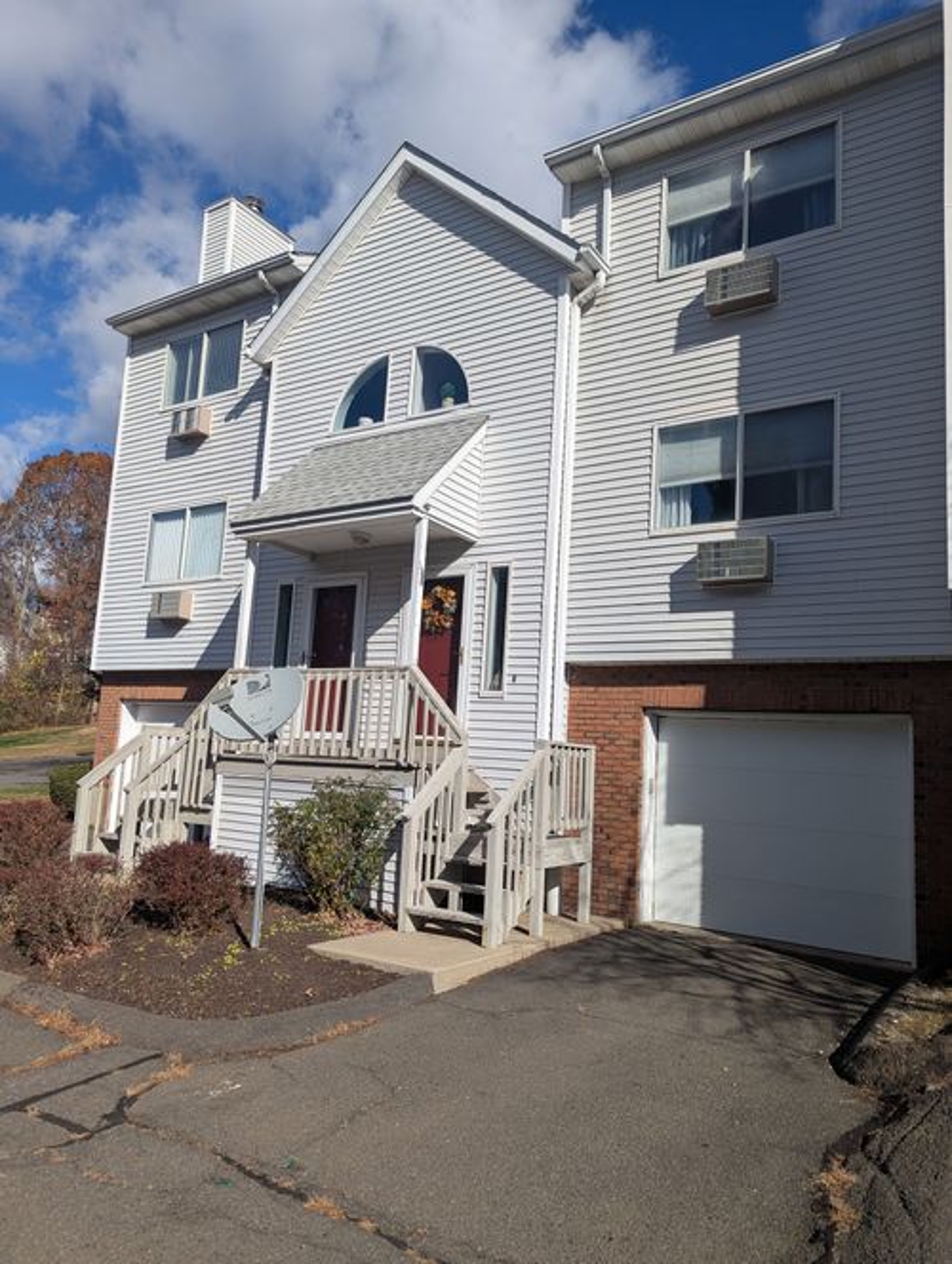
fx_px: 878
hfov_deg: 56.9
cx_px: 476
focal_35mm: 24
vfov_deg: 71.5
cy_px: 632
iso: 47
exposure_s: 1/4049
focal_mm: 6.81
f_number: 1.85
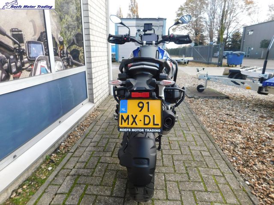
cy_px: 102
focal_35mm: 23
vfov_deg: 58.9
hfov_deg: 73.9
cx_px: 137
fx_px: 182
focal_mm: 4
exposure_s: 1/160
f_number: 3
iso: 125
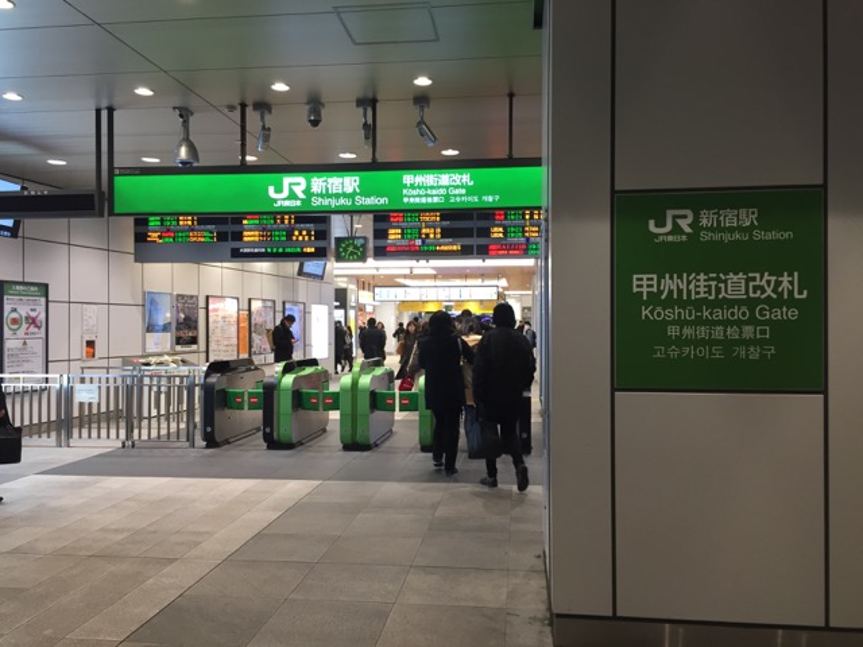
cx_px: 432
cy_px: 324
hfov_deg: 61.7
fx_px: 723
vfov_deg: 48.2
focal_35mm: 29
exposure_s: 1/30
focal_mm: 4.15
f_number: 2.2
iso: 64
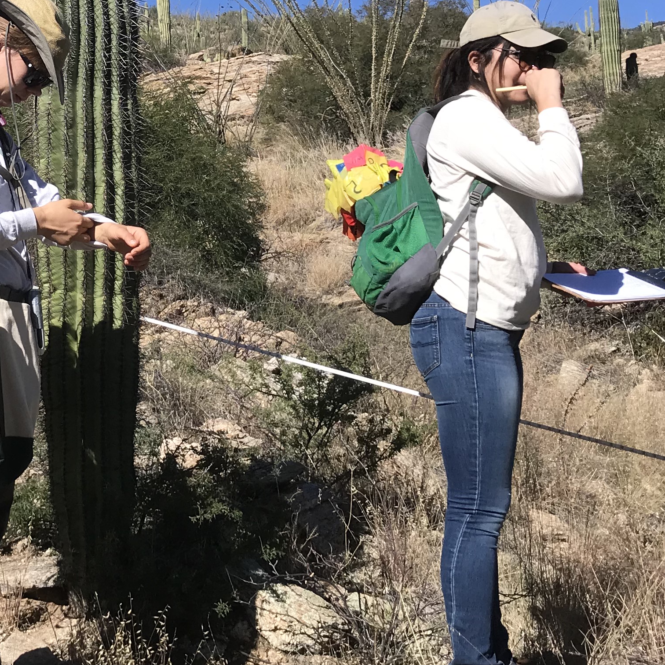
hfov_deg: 25.2
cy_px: 183
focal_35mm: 66
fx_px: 1434
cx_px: 47
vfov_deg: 25.8
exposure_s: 1/2519
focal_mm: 3.99
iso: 20
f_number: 1.8
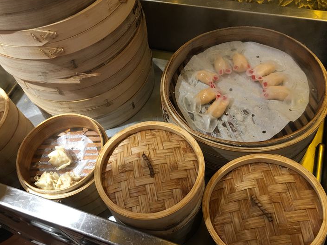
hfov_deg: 55.3
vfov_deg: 42.9
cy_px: 126
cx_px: 148
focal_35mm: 33
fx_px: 312
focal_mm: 4.15
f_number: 2.2
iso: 40
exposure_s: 1/15
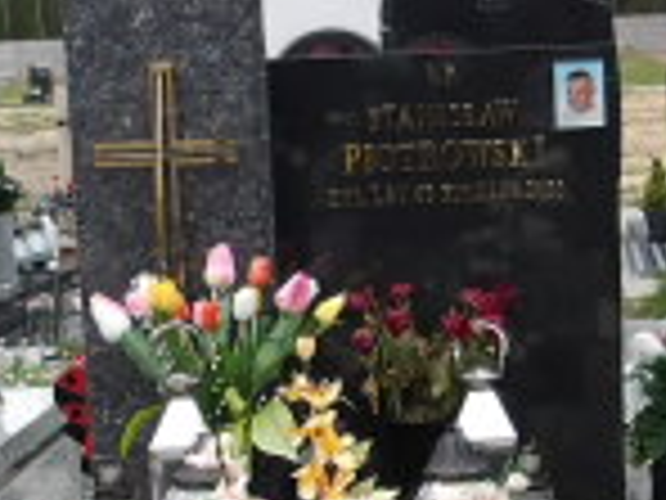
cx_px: 382
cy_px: 572
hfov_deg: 16.8
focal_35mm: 117
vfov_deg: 12.4
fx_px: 2251
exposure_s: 1/535
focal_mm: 4.9
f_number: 3
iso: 100
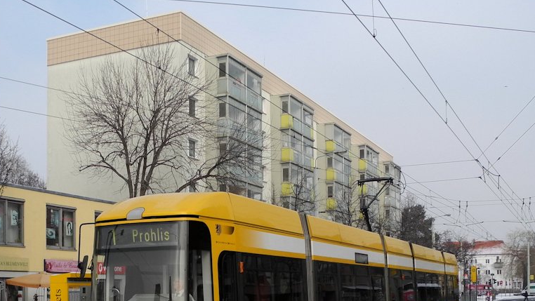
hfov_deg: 49.4
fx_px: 582
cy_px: 263
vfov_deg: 28.1
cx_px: 259
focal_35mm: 41
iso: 100
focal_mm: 6
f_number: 3.2
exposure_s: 1/1054
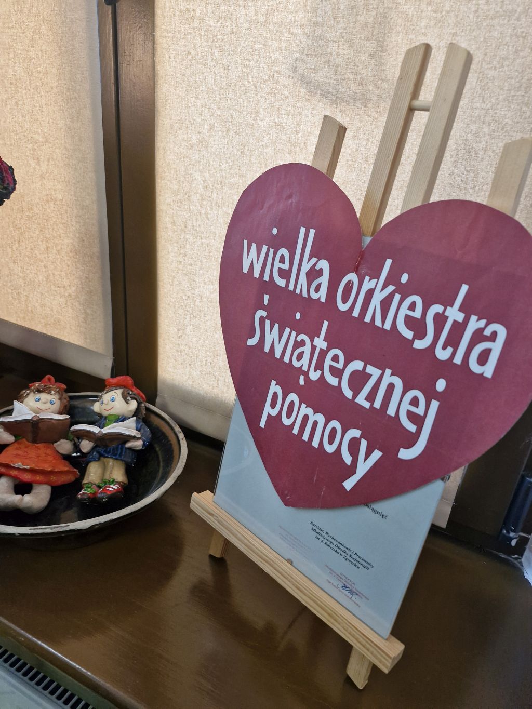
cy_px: 354
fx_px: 471
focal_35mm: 23
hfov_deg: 58.9
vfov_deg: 73.9
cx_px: 266
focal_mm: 5.54
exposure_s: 1/100
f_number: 1.8
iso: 250
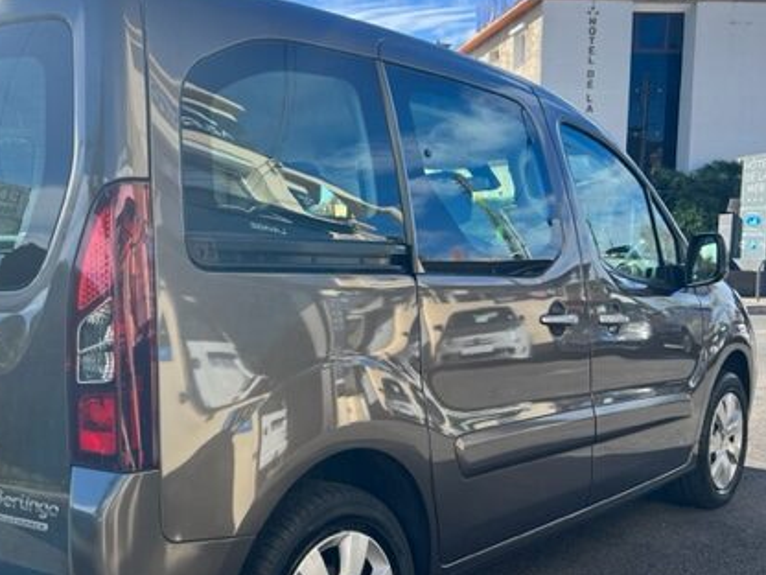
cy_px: 361
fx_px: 885
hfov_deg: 46.5
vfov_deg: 35.7
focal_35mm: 40
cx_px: 296
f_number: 1.5
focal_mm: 5.7
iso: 50
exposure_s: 1/1361
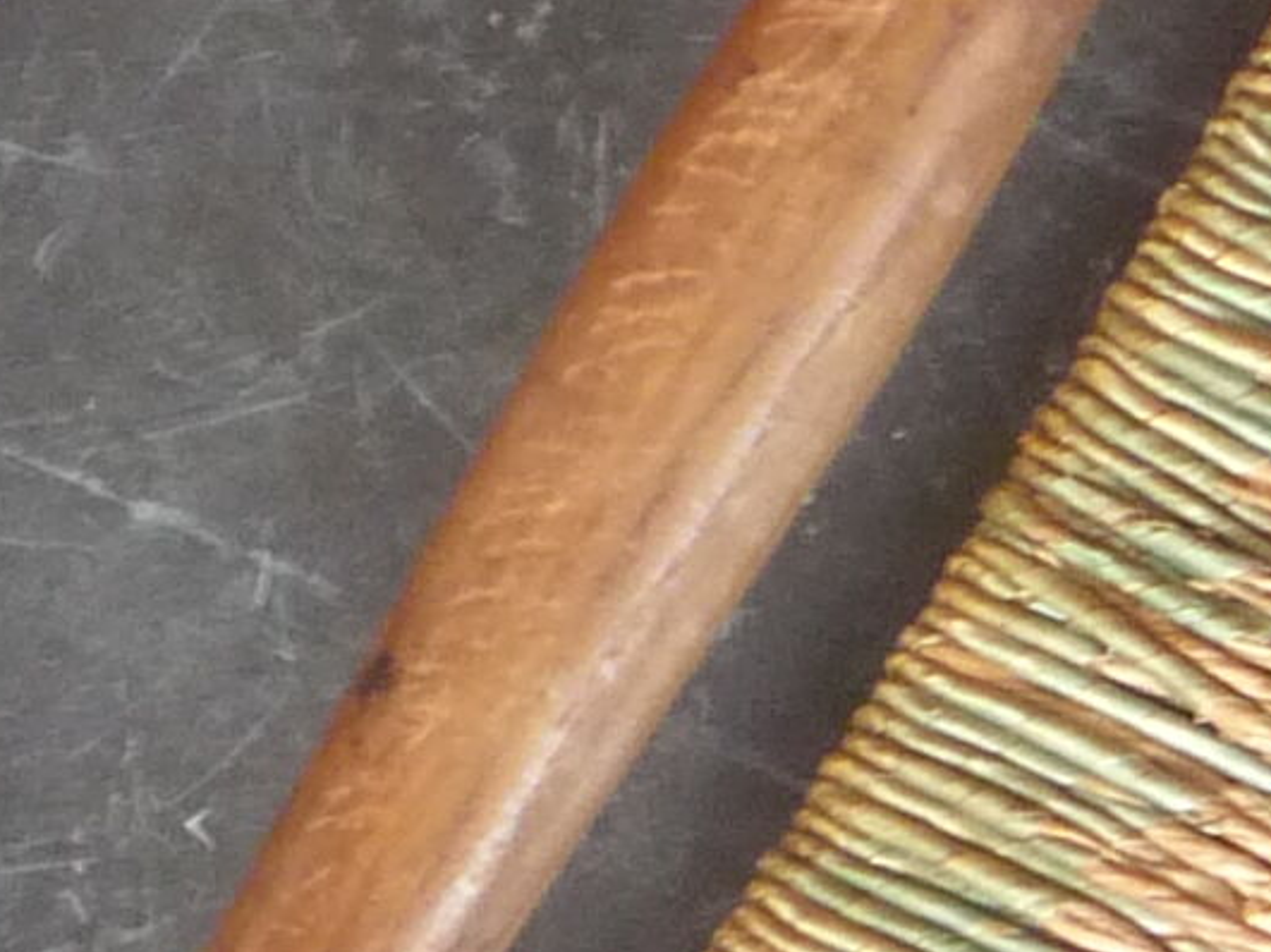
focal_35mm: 206
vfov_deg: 7.2
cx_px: 1958
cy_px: 373
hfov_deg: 9.3
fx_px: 7562
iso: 250
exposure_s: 1/30
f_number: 3.3
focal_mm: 5.2
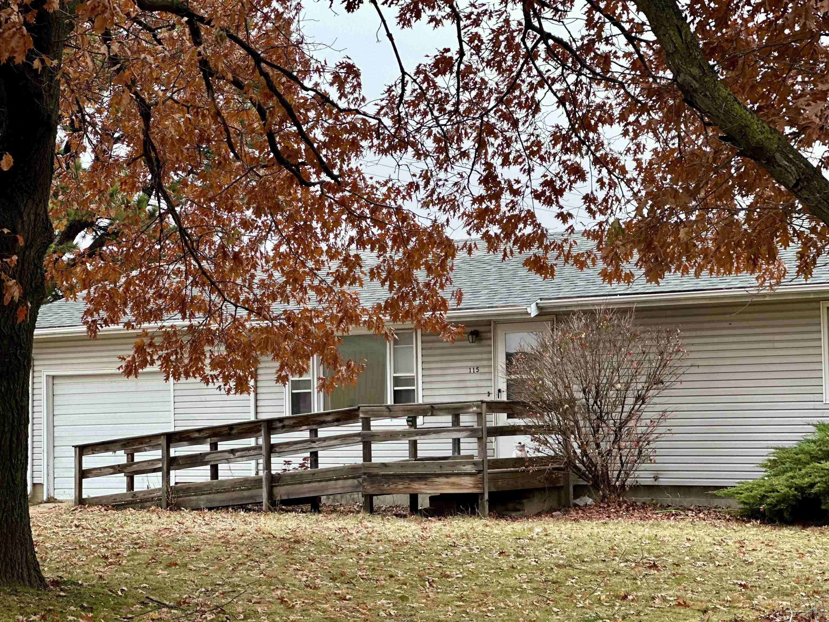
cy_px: 311
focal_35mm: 77
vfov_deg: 19.1
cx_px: 414
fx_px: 1844
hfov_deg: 25.3
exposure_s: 1/121
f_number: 2.8
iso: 64
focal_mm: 9
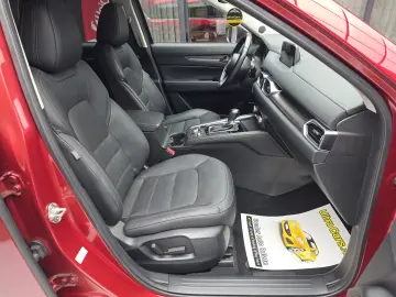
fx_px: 263
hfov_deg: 73.9
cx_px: 198
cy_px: 148
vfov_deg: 58.9
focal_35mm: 23
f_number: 1.7
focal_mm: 6.25
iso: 125
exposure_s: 1/100
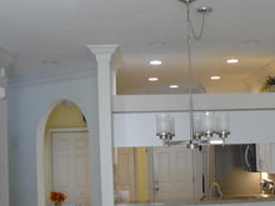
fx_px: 556
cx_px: 208
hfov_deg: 27.4
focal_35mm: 70
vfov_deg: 21.0
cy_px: 125
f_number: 2.8
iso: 200
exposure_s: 1/30
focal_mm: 6
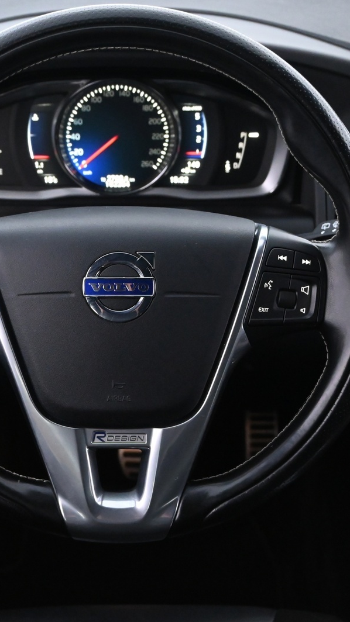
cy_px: 311
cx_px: 115
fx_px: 1106
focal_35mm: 67
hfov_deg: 17.9
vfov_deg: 31.4
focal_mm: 28
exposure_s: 1/25
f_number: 4.5
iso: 4000
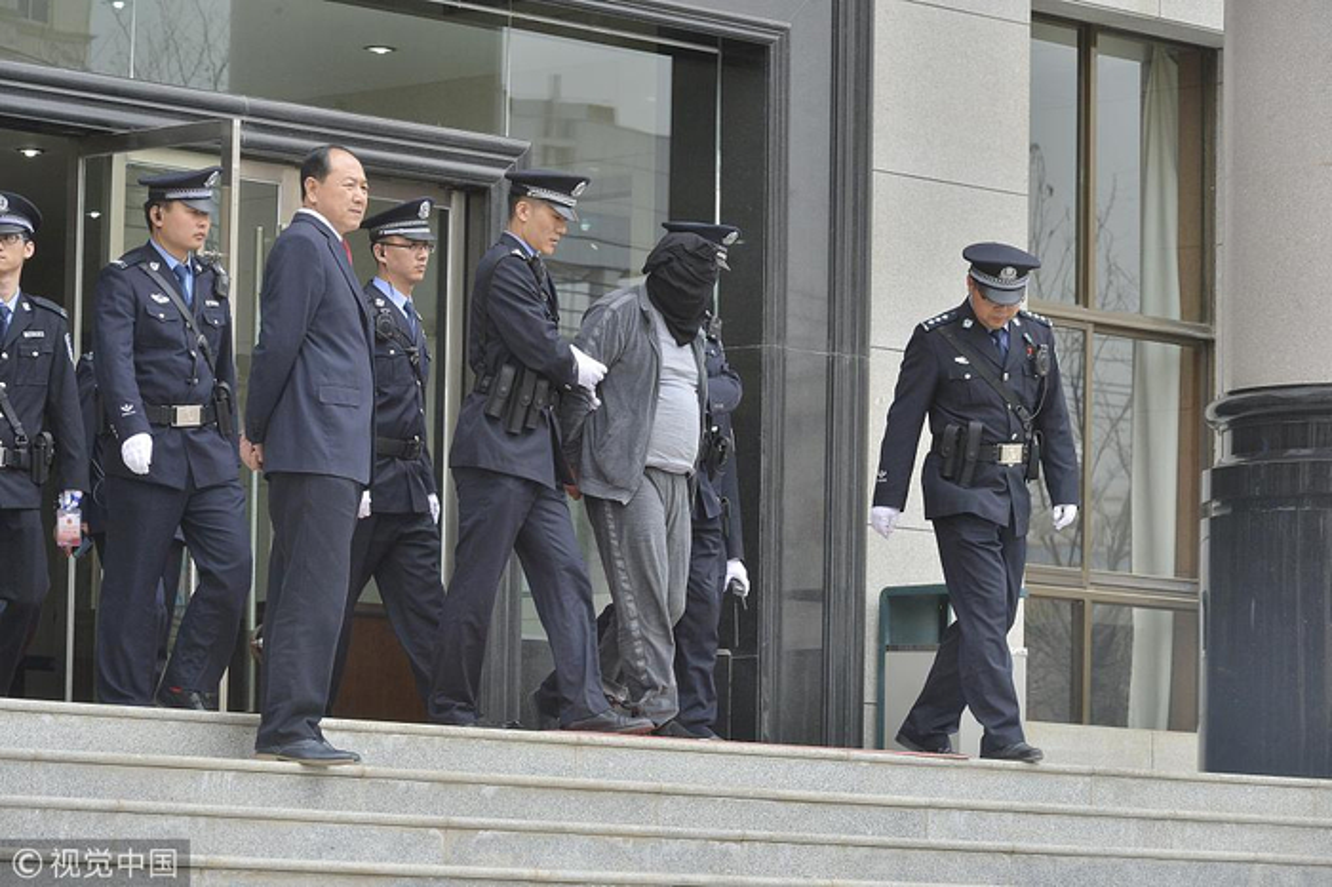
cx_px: 666
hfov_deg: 13.3
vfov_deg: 8.8
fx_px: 5732
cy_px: 444
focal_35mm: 155
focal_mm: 155
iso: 1100
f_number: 13
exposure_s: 1/640
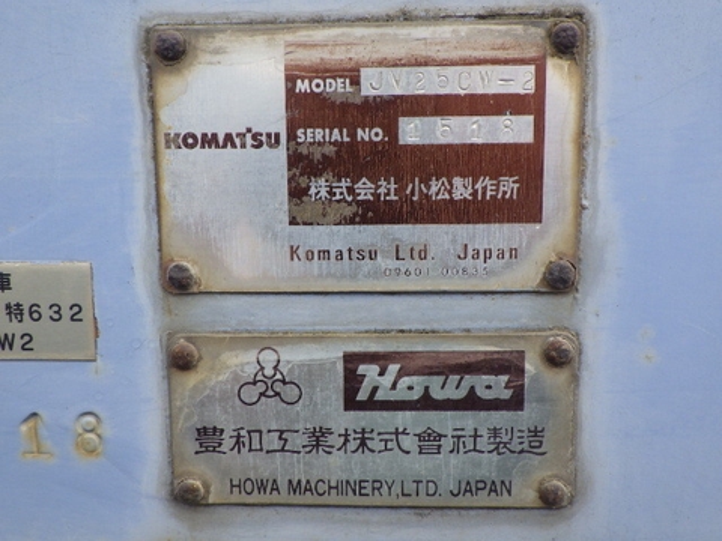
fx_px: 709
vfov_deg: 41.8
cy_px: 270
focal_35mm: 34
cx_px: 361
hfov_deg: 54.0
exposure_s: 1/160
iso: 125
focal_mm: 6.1
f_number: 3.8
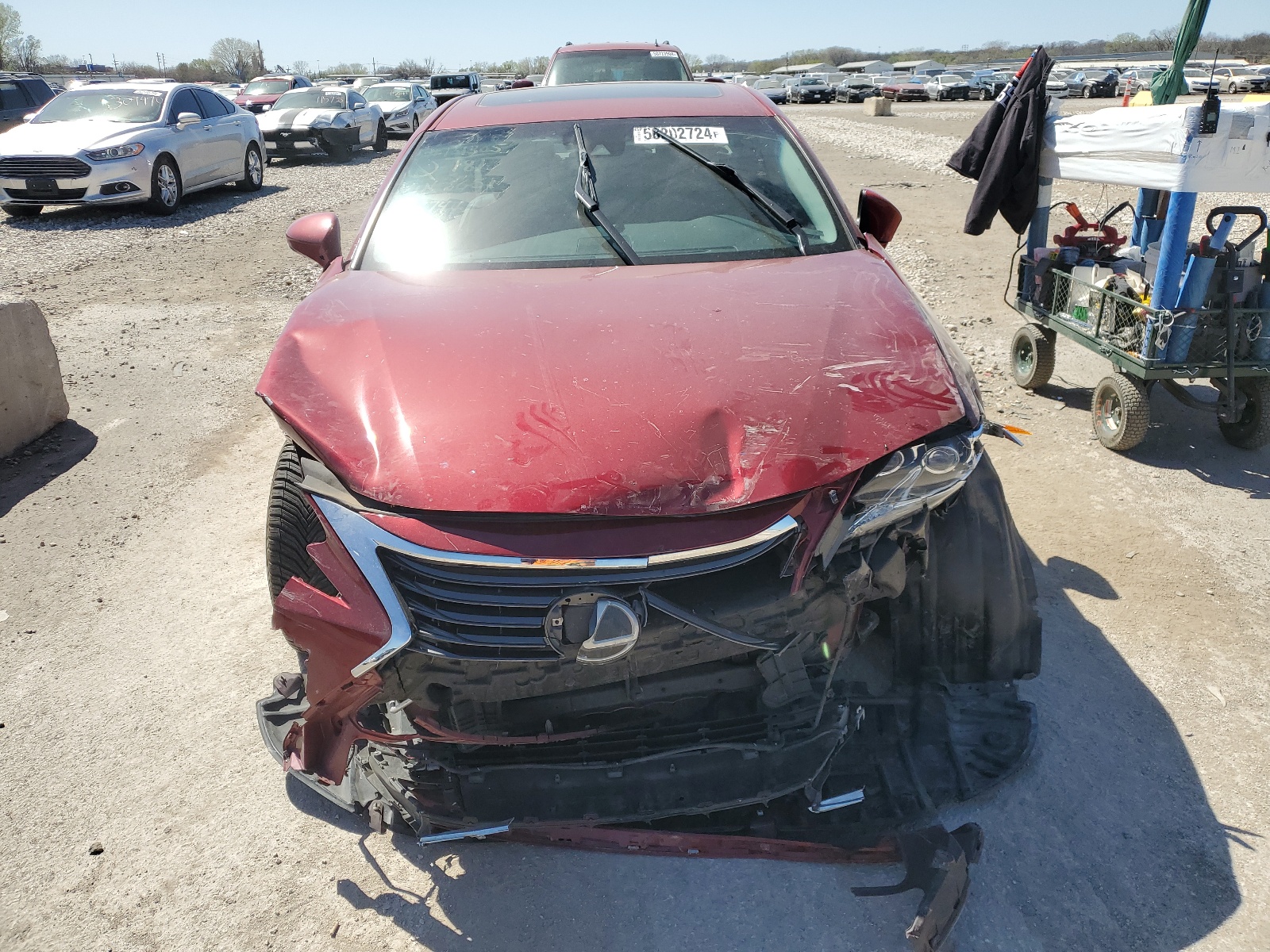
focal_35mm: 26
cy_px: 476
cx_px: 635
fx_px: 954
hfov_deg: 67.3
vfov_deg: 53.1
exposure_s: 1/3333
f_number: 1.5
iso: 50
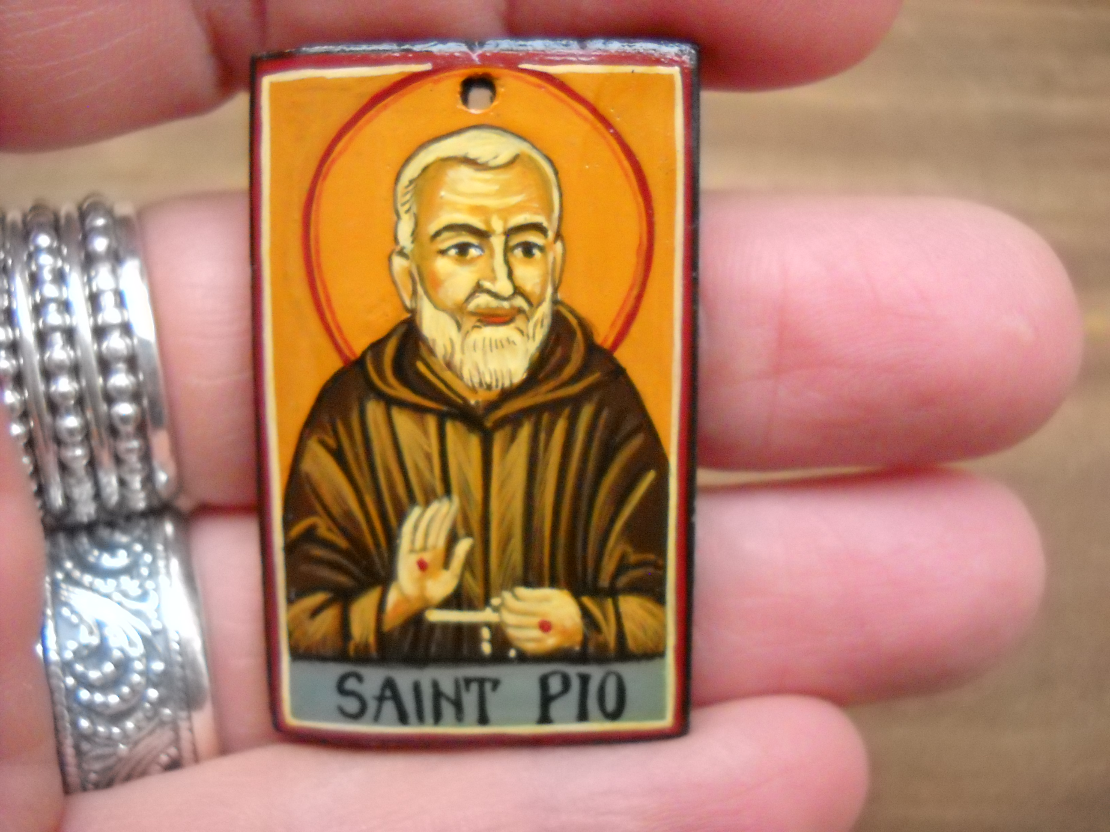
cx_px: 555
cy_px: 416
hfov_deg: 45.8
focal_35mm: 41
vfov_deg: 35.1
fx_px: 1315
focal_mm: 6.72
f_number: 3.1
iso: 800
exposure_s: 1/184
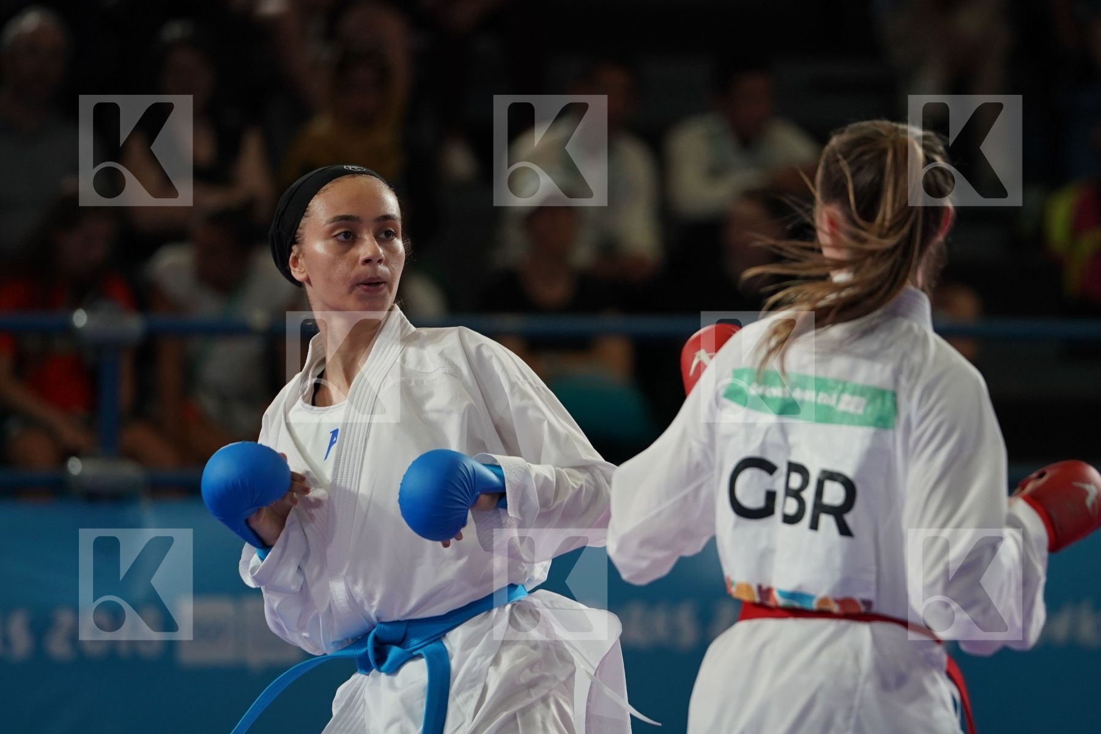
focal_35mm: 300
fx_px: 9174
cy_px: 367
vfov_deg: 4.6
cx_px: 550
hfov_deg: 6.9
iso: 800
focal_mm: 200
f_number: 2.8
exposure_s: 1/1000
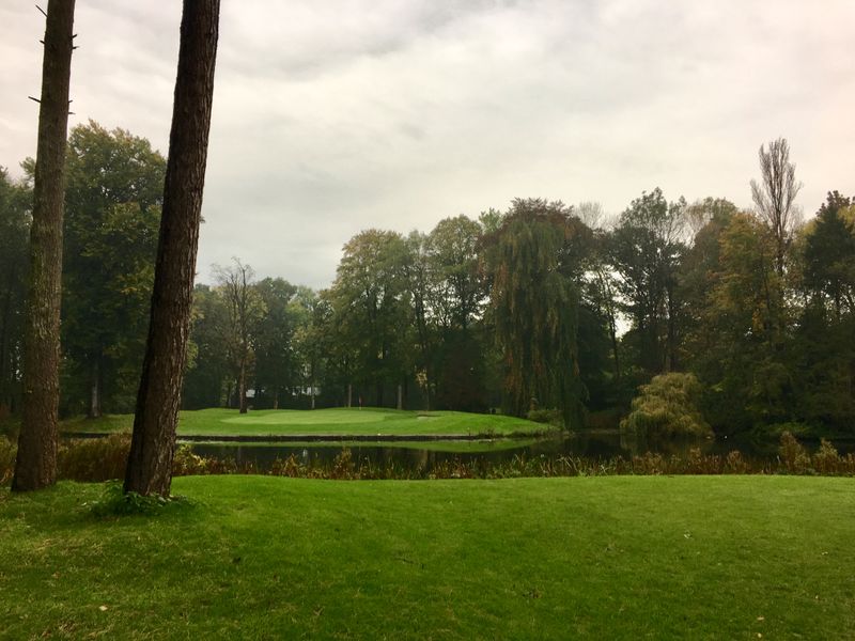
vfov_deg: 48.2
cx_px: 428
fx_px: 716
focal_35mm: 29
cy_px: 320
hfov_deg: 61.7
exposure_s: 1/50
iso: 25
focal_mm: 4.15
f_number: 2.2
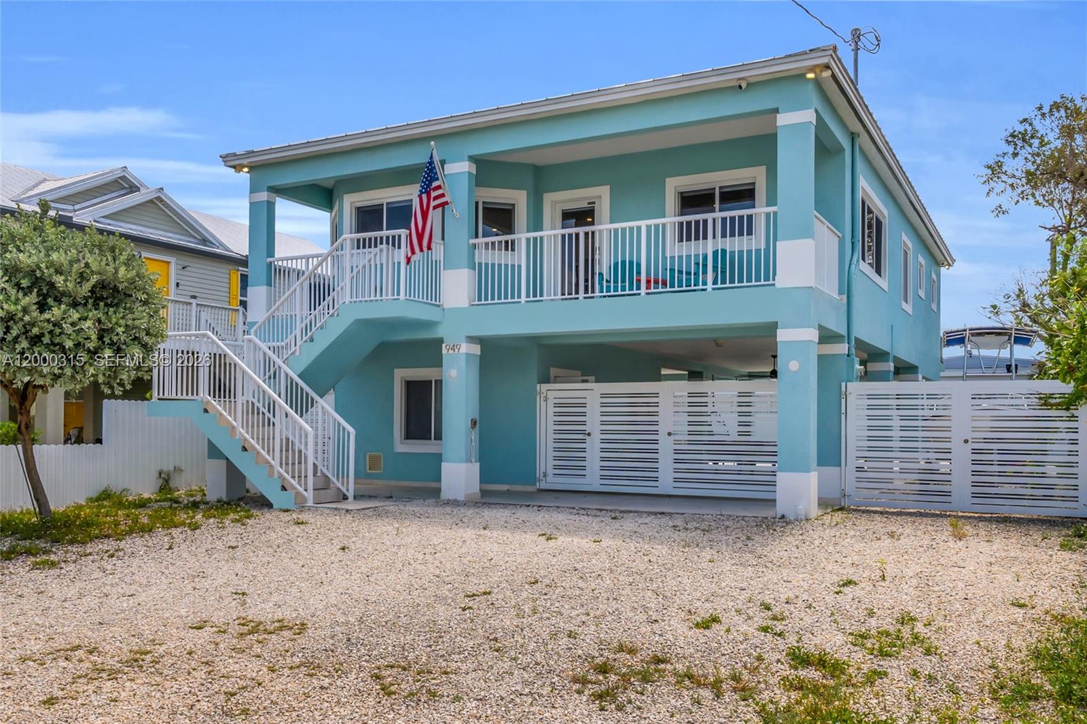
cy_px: 362
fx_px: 905
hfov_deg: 62.0
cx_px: 544
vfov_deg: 43.6
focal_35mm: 30
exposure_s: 1/500
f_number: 11
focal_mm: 20
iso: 100
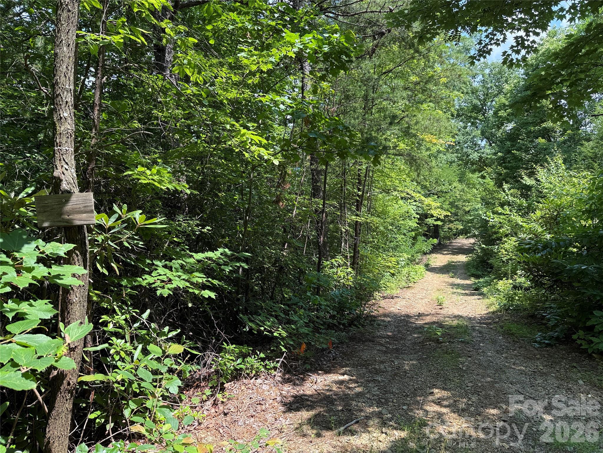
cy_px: 226
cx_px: 302
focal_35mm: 24
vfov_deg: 56.8
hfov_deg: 71.6
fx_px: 418
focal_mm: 6.76
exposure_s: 1/780
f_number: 1.78
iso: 80
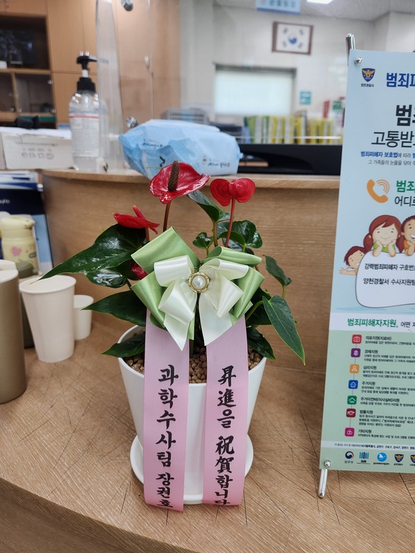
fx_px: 368
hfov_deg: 58.9
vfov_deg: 73.9
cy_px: 276
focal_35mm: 23
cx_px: 208
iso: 80
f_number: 1.8
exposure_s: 1/120
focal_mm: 5.4
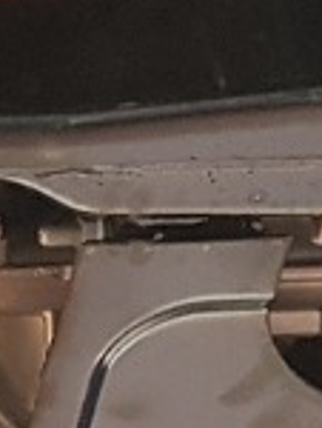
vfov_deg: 9.3
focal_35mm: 208
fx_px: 2572
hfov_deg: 6.8
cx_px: -425
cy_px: 603
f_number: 1.7
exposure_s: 1/10
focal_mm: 4.2
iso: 250
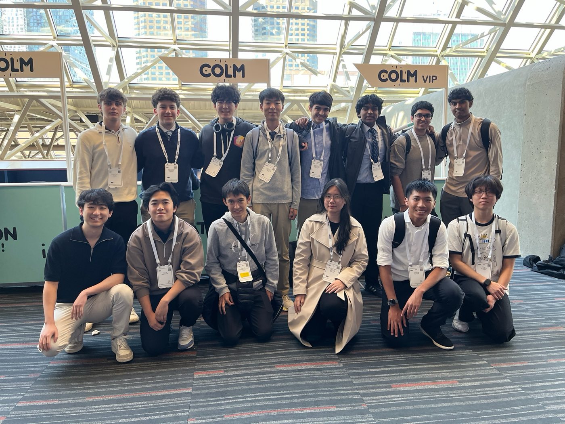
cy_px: 212
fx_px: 424
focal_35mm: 26
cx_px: 282
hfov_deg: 67.3
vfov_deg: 53.1
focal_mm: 5.1
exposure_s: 1/60
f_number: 1.6
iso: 160
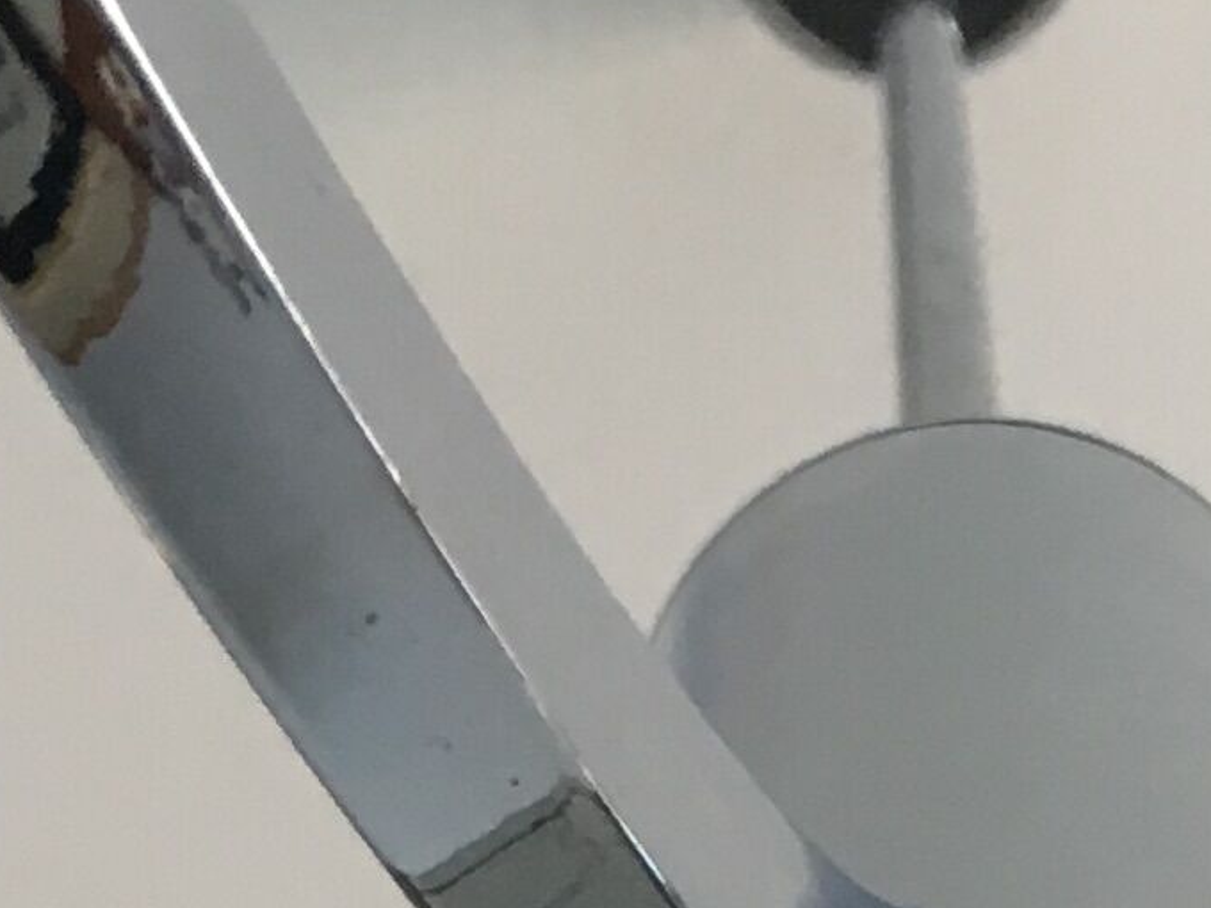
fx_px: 6017
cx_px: 917
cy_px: 2332
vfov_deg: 7.9
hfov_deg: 11.5
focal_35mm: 172
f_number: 2.2
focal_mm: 4.15
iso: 80
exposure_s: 1/33
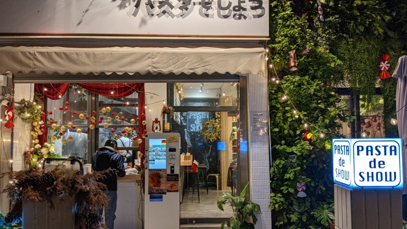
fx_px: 324
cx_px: 200
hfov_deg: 64.3
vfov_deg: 38.9
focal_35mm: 30
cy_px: 118
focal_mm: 4.38
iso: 57
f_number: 1.73
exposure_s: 1/60
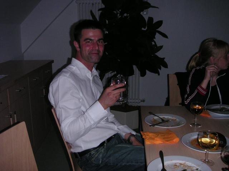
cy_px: 86
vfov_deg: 37.7
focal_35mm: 38
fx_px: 251
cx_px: 114
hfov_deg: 49.0
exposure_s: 1/45
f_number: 2.8
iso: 160
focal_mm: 6
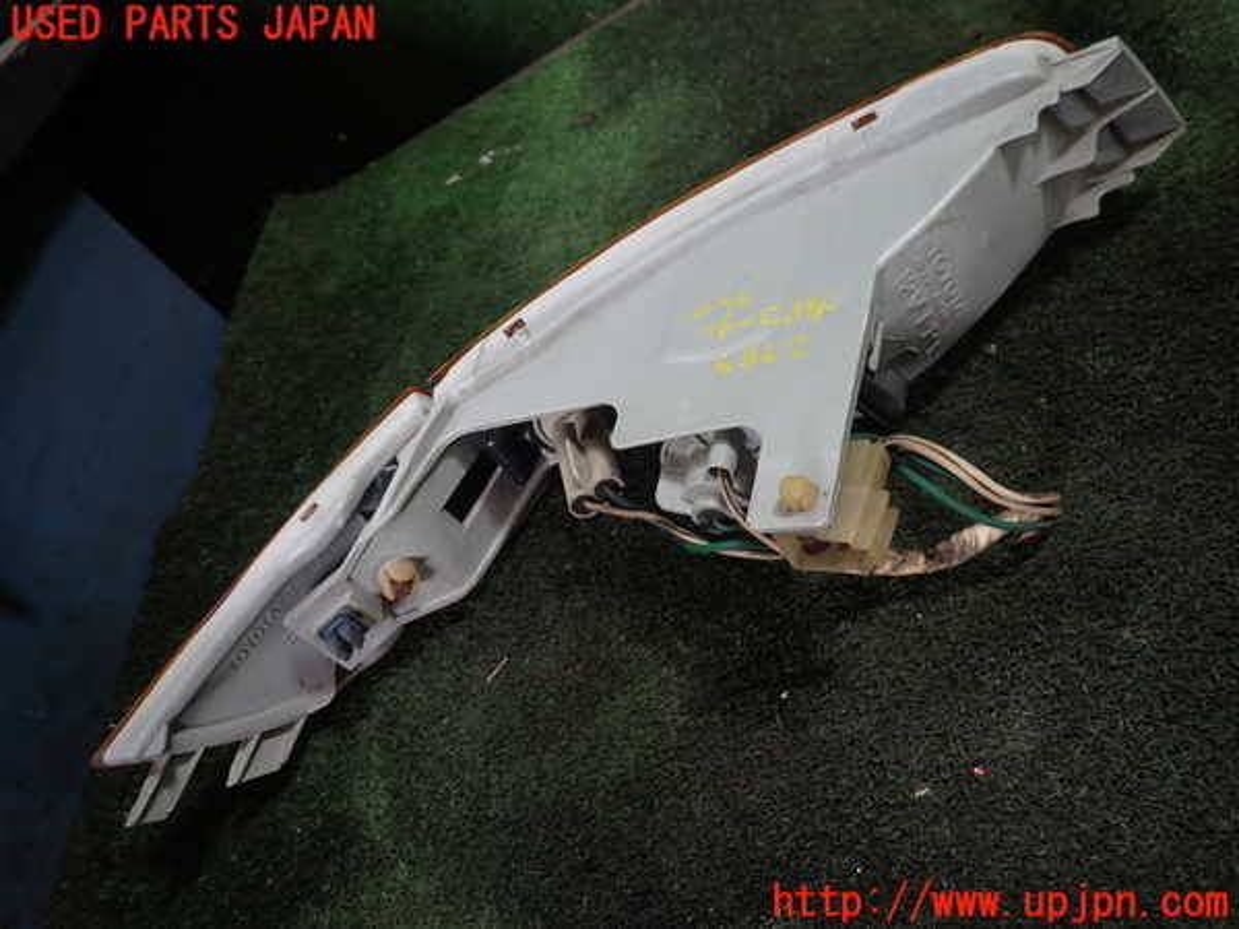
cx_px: 620
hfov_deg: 69.4
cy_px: 464
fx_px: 895
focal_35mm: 25
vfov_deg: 54.9
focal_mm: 4.5
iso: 200
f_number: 2
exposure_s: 1/60
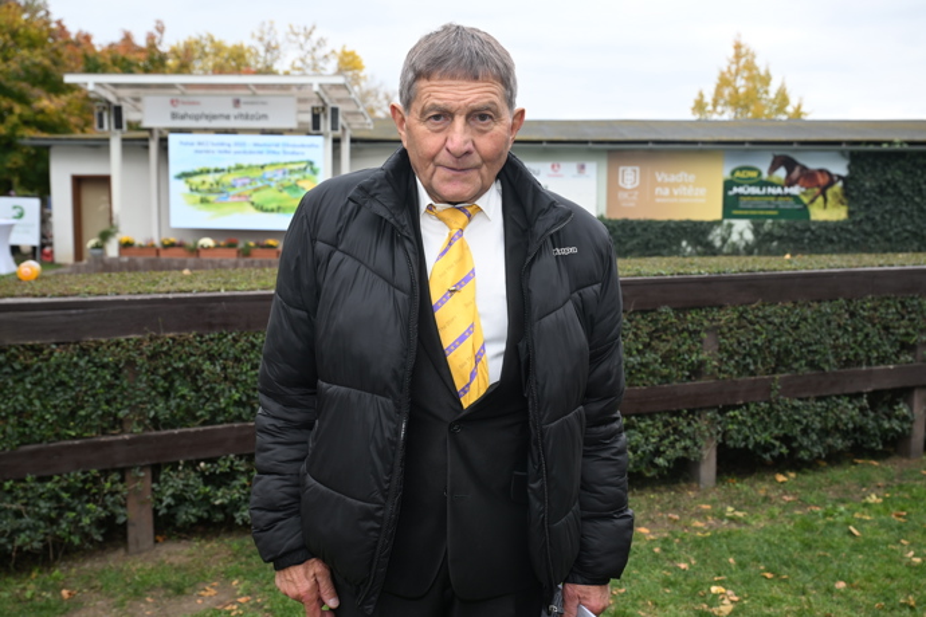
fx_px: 926
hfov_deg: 53.1
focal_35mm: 36
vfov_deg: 36.9
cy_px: 308
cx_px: 463
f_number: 5.6
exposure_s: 1/250
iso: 320
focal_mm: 36
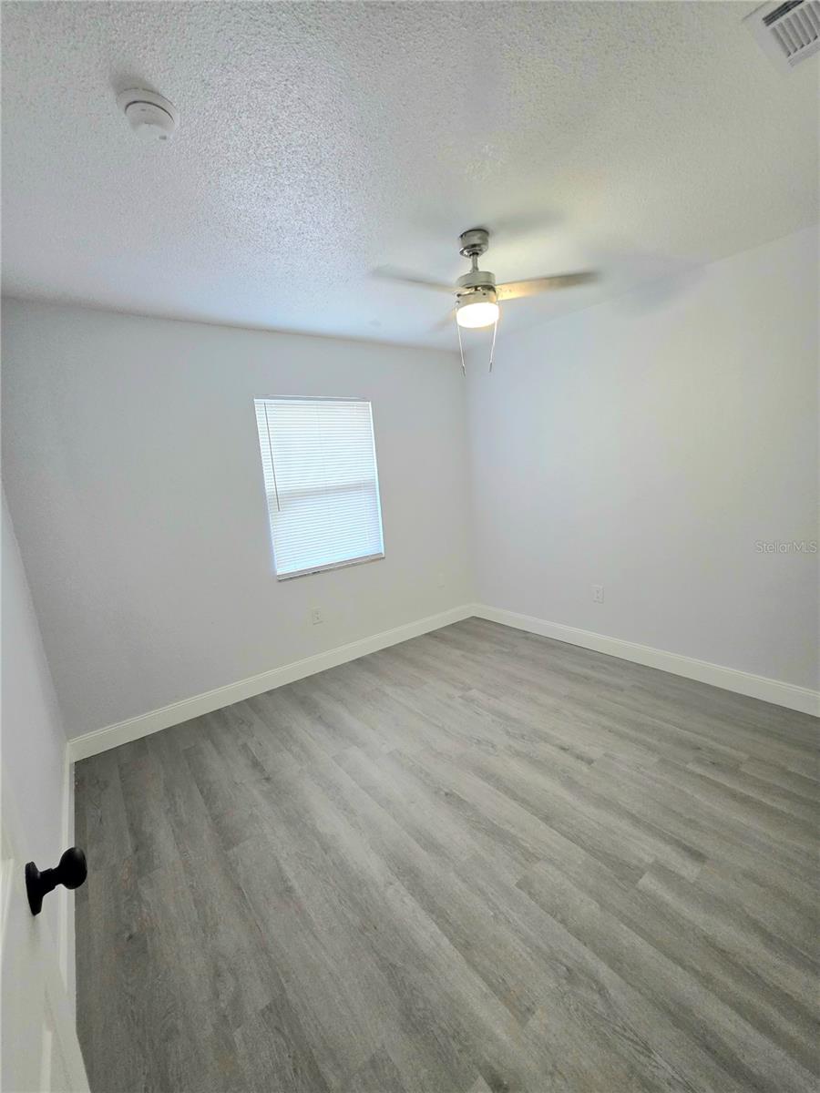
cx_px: 410
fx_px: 411
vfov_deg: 106.2
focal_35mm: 13
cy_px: 546
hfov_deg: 89.9
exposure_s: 1/120
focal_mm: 2.2
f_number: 1.9
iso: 320
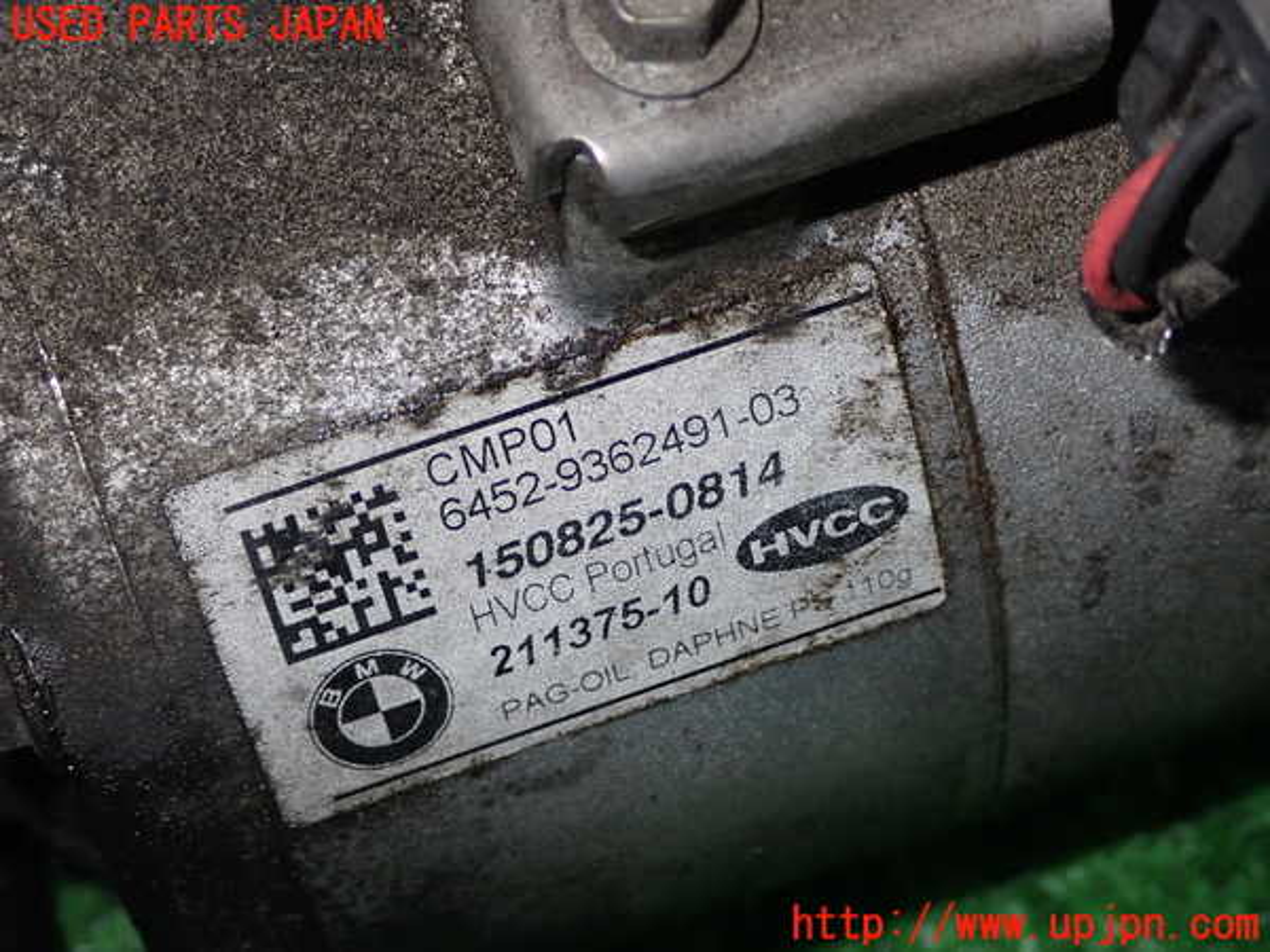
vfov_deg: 21.9
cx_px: 635
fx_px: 2458
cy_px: 476
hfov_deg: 29.0
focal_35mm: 67
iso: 320
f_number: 11
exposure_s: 1/60
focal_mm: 11.88
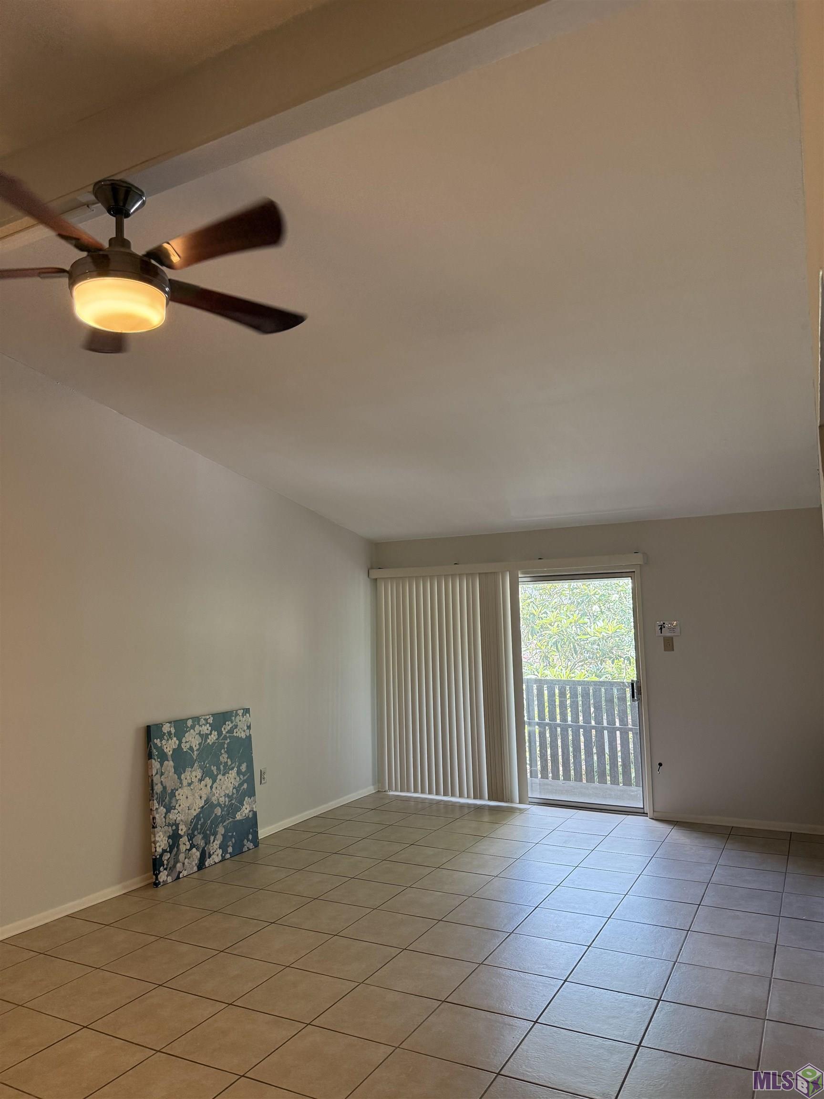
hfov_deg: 56.8
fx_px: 762
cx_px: 412
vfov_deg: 71.6
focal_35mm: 24
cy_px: 550
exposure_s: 1/120
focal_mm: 6.76
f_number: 1.78
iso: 250
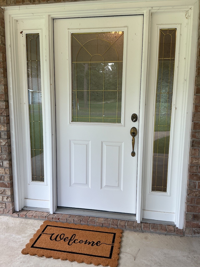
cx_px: 100
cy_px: 134
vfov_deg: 61.7
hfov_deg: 48.2
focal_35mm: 29
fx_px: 223
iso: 25
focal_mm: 3
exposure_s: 1/120
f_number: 1.8
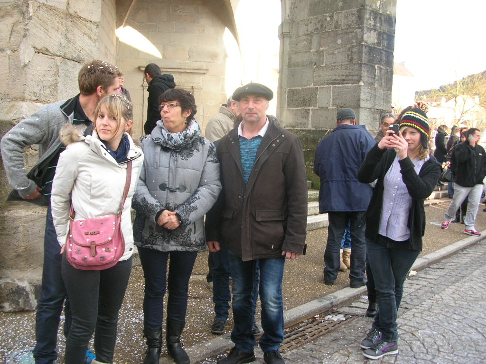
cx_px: 243
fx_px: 491
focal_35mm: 35
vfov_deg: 40.7
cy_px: 182
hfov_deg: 52.6
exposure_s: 1/75.5
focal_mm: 5.8
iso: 50
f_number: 2.8
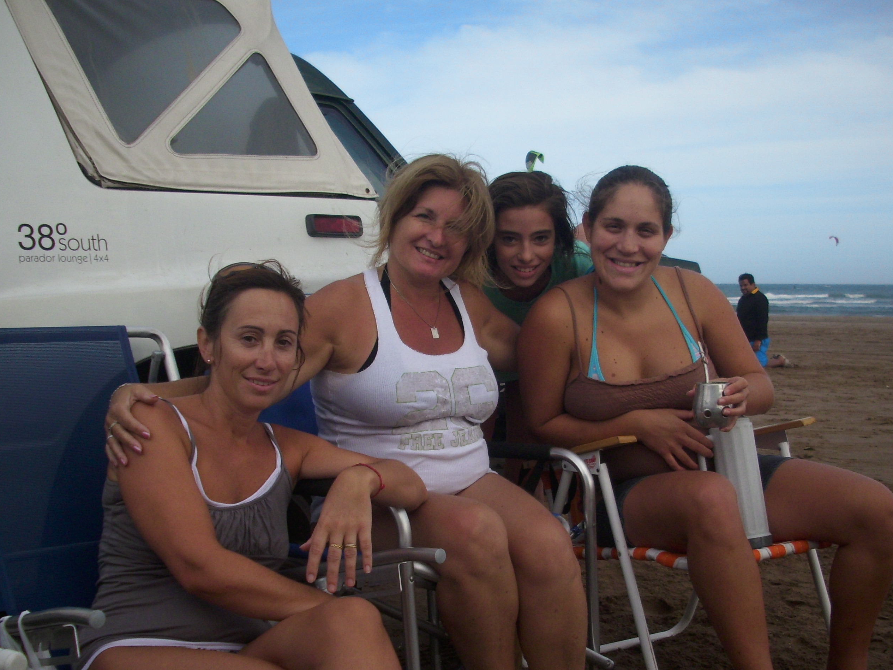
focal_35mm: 40
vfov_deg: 35.8
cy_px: 401
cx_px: 499
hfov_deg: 46.7
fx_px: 1032
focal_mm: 6.2
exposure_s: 1/337
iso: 50
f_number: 5.6
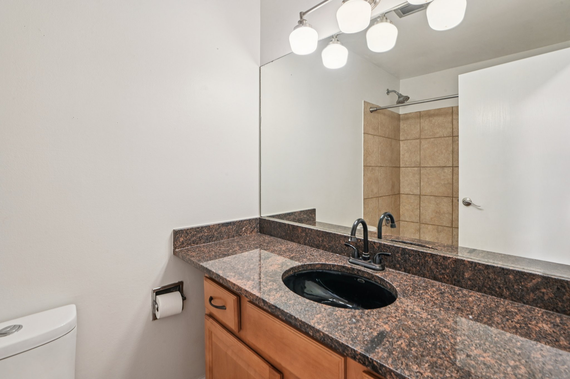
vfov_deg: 73.7
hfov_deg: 96.8
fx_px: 253
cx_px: 285
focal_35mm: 16
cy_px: 190
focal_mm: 16
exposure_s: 1/3.33
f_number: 13
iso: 400
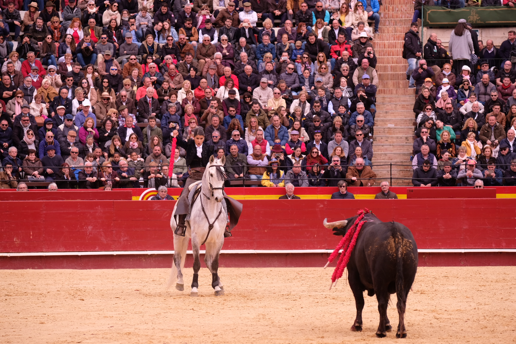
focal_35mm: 147
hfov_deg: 14.0
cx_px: 258
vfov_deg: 9.3
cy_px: 172
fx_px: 2107
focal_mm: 98.2
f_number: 4
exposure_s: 1/800
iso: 250
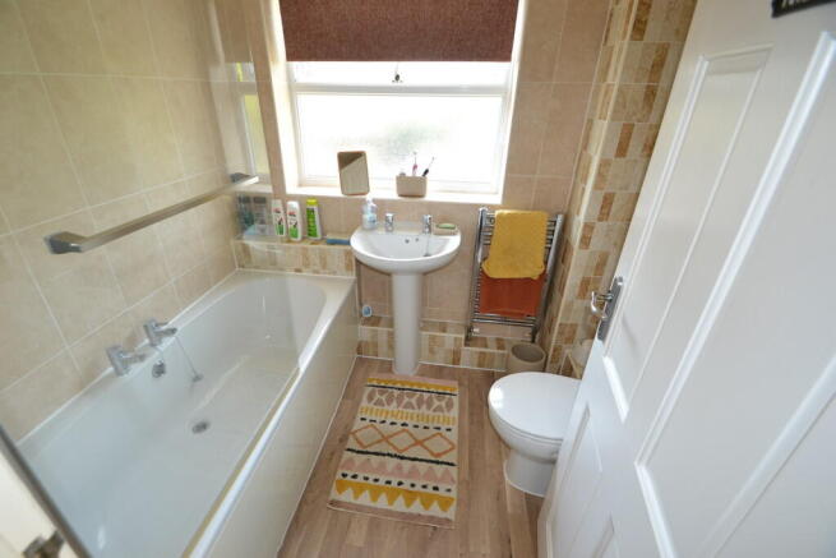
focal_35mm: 15
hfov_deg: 100.4
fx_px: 348
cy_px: 279
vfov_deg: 77.4
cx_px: 418
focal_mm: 10
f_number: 4
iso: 400
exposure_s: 1/100
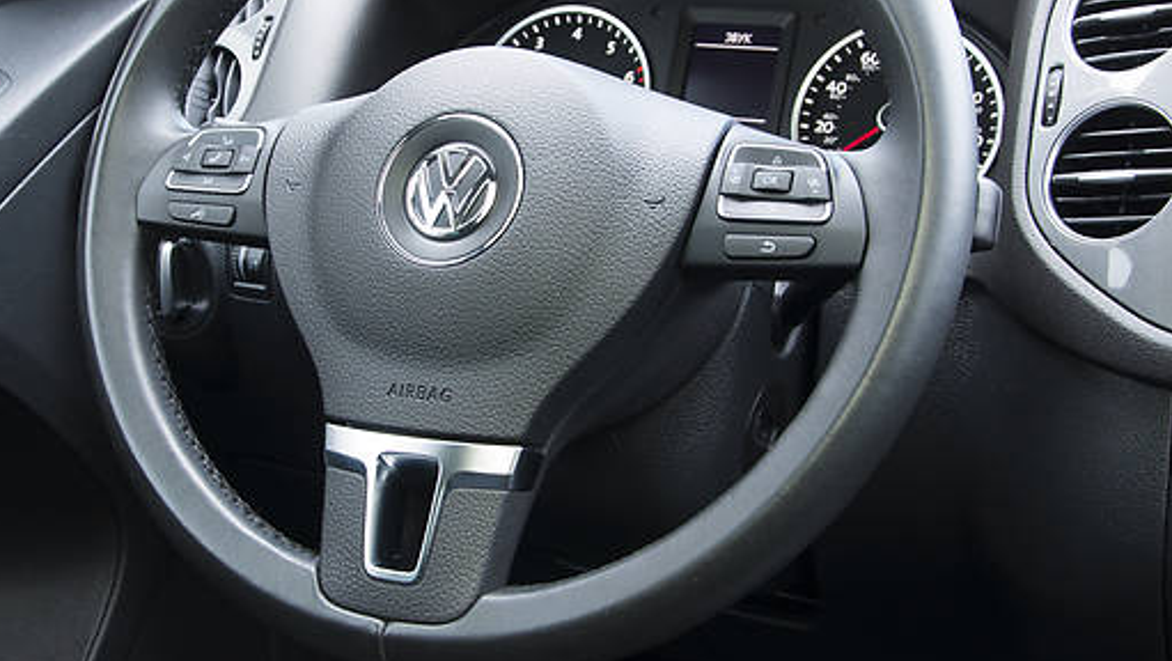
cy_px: 235
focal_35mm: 54
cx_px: 495
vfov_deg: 22.2
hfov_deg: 38.4
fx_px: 1679
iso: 100
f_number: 5.6
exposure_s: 1/15
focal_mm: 22
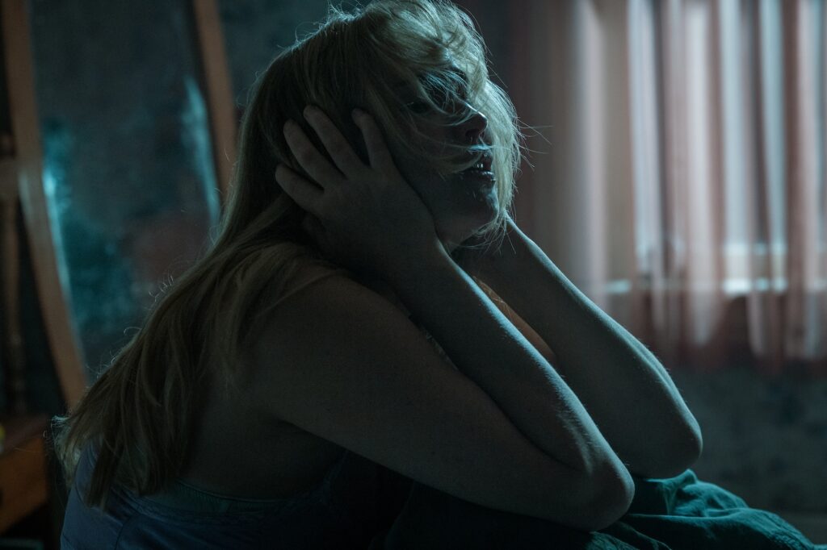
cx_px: 414
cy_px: 275
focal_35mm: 82
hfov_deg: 24.8
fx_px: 1883
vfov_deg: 16.6
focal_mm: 82
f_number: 4
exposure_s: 1/160
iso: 5000
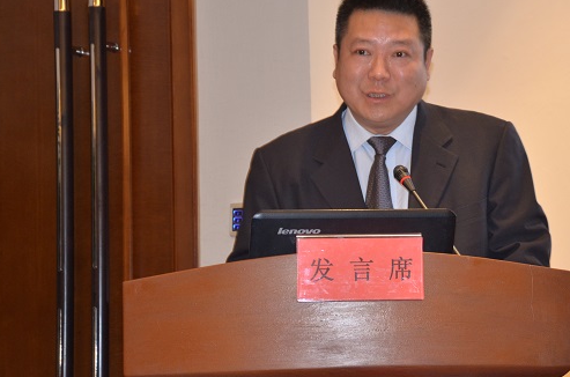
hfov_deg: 17.1
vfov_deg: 11.4
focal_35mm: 120
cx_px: 390
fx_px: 1895
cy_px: 175
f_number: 5
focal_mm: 58
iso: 800
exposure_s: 1/30
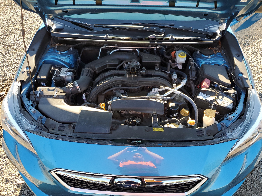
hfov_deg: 67.3
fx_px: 197
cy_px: 98
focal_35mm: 26
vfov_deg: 53.1
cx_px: 131
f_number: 1.5
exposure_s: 1/303
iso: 50
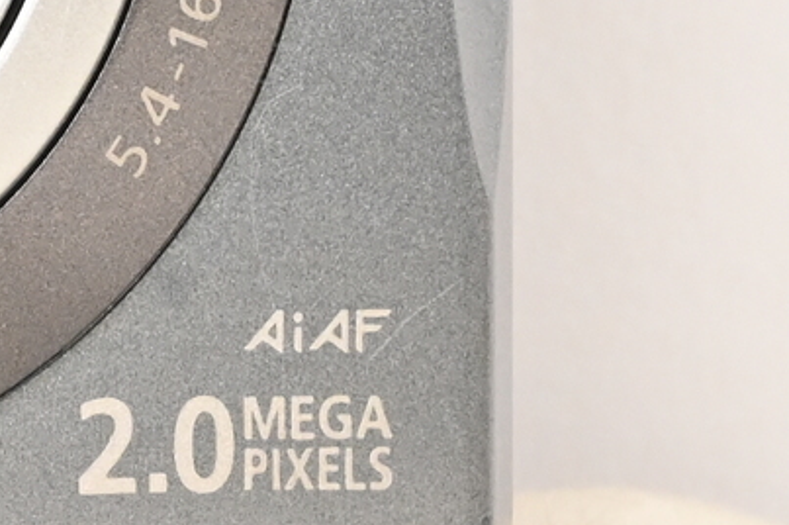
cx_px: -901
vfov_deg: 1.9
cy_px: -244
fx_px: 15635
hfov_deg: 2.9
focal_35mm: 714
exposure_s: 1/100
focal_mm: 120
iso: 3200
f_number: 18
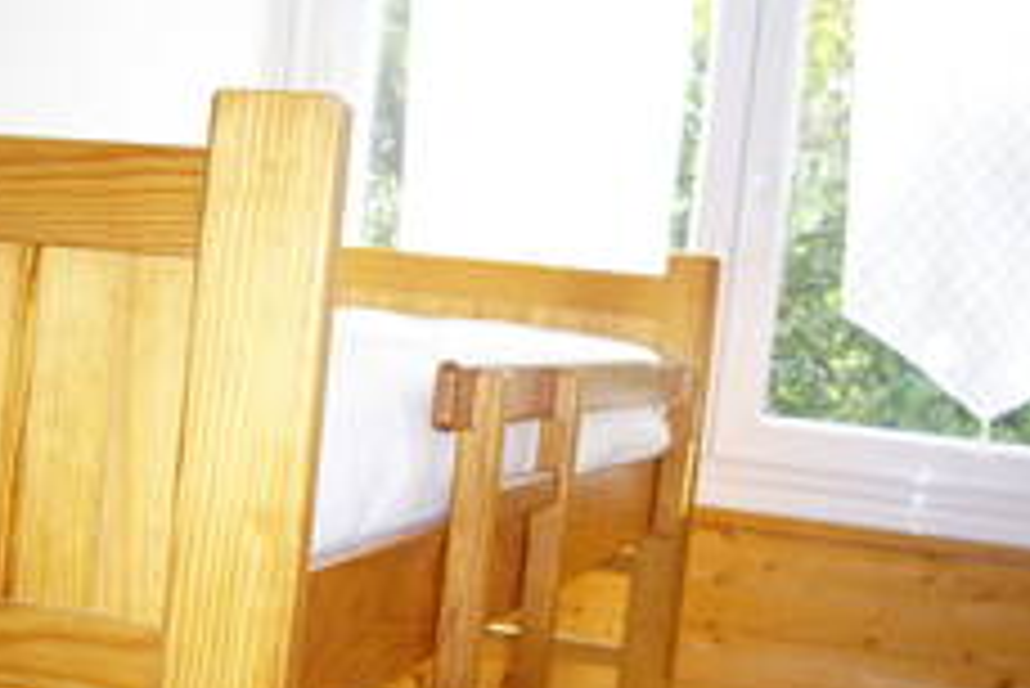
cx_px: 342
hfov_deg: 32.1
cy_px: 531
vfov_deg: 21.7
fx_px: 1775
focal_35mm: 62
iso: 64
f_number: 2.8
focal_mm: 7.9
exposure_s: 1/50
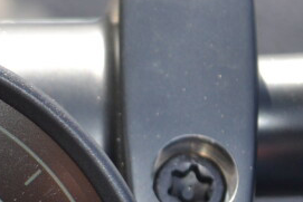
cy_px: 318
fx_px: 2905
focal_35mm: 345
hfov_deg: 5.9
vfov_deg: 4.0
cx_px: -145
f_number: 5.6
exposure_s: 1/125
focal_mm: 52
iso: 180
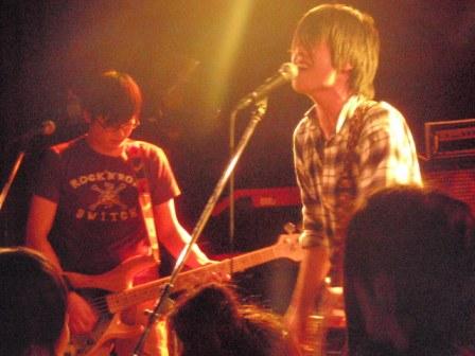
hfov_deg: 16.4
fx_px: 1647
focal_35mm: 120
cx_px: 238
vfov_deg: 12.3
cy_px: 178
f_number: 5.5
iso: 1600
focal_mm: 21.57
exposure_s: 1/8
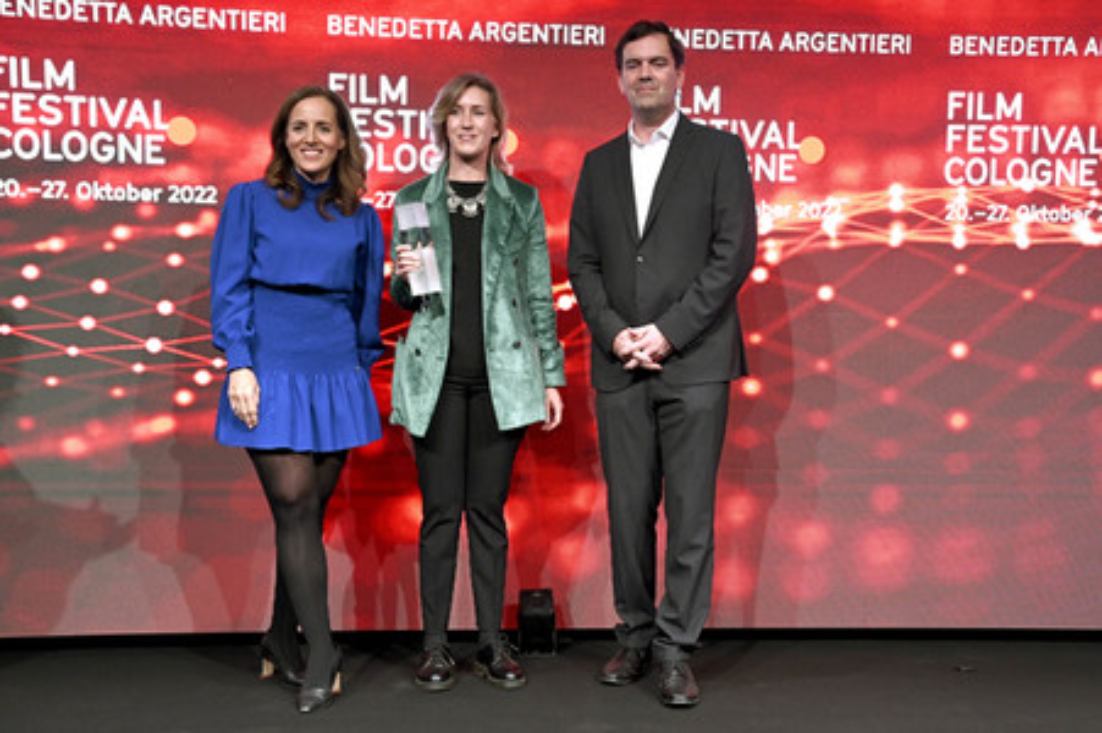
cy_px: 366
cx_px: 551
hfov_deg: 42.8
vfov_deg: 29.2
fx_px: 1407
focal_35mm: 46
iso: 2000
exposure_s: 1/200
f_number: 4
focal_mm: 46
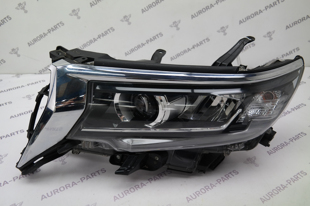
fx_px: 258
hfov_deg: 61.9
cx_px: 155
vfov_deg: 43.6
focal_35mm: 30
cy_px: 103
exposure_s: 1/80
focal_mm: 20
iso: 200
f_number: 3.5
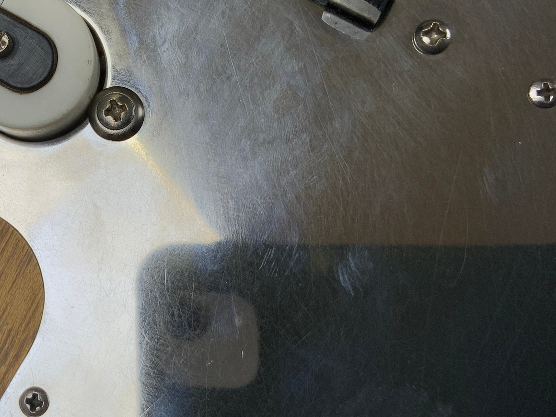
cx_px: 20
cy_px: 172
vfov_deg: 22.9
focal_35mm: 64
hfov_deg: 28.7
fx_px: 1028
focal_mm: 3
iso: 16
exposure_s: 1/118
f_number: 1.8
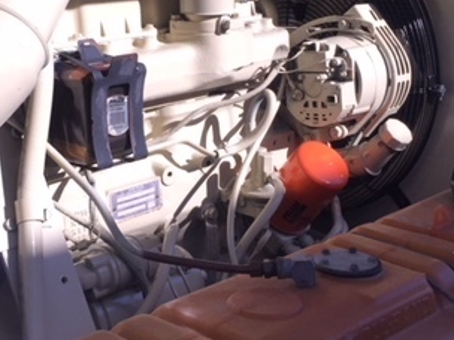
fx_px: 800
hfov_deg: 31.6
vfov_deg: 24.0
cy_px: 146
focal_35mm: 61
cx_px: 184
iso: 64
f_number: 2.2
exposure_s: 1/2825
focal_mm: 4.15
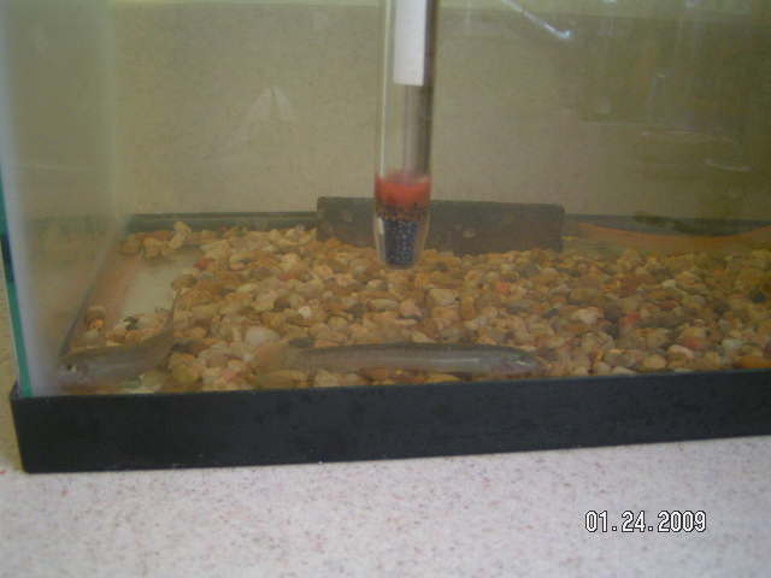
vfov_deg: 37.7
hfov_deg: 49.0
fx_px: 846
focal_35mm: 38
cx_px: 386
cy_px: 289
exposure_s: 1/50
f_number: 2.8
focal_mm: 5.8
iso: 200
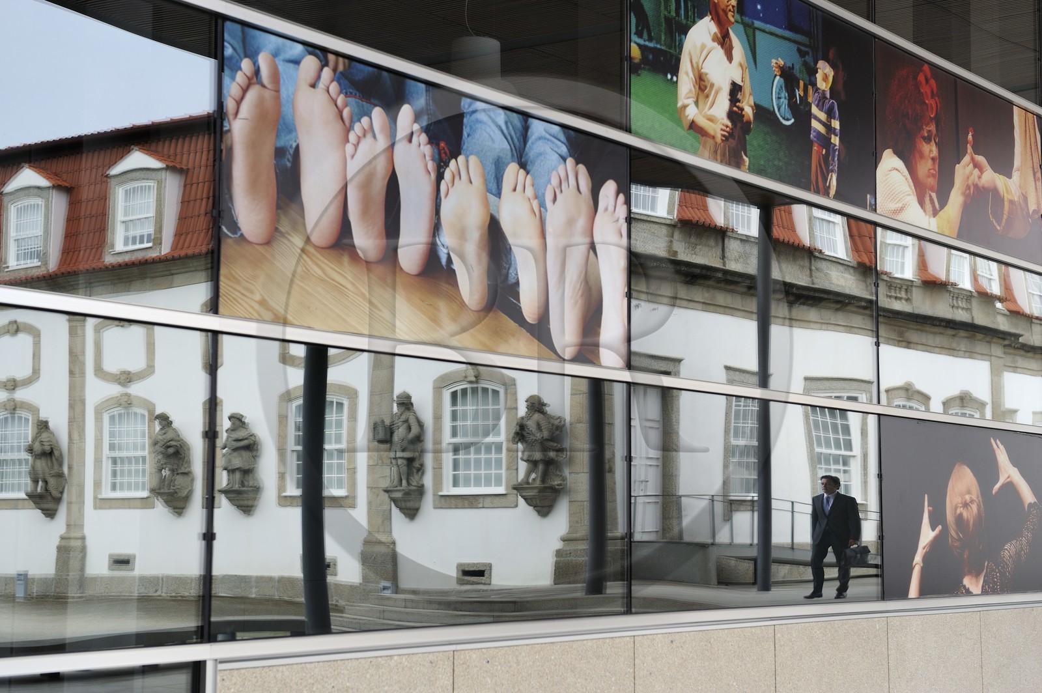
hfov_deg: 34.5
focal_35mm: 58
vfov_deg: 23.3
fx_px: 1677
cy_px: 346
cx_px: 521
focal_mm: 58
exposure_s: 1/160
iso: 400
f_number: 5
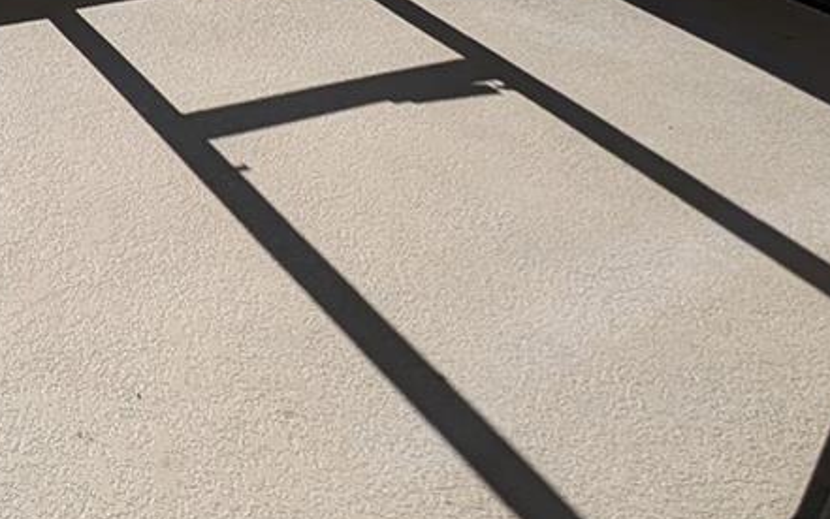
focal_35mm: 46
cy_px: -224
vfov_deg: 23.4
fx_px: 1041
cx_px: -243
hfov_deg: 32.7
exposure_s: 1/1733
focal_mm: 2.23
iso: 41
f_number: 1.95
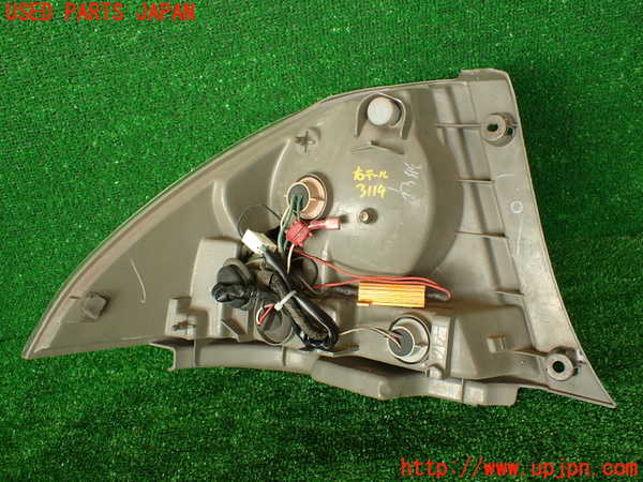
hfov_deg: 56.8
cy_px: 241
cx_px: 322
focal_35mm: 32
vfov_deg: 44.2
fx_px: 594
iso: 100
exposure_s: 1/80
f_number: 2.4
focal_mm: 5.79
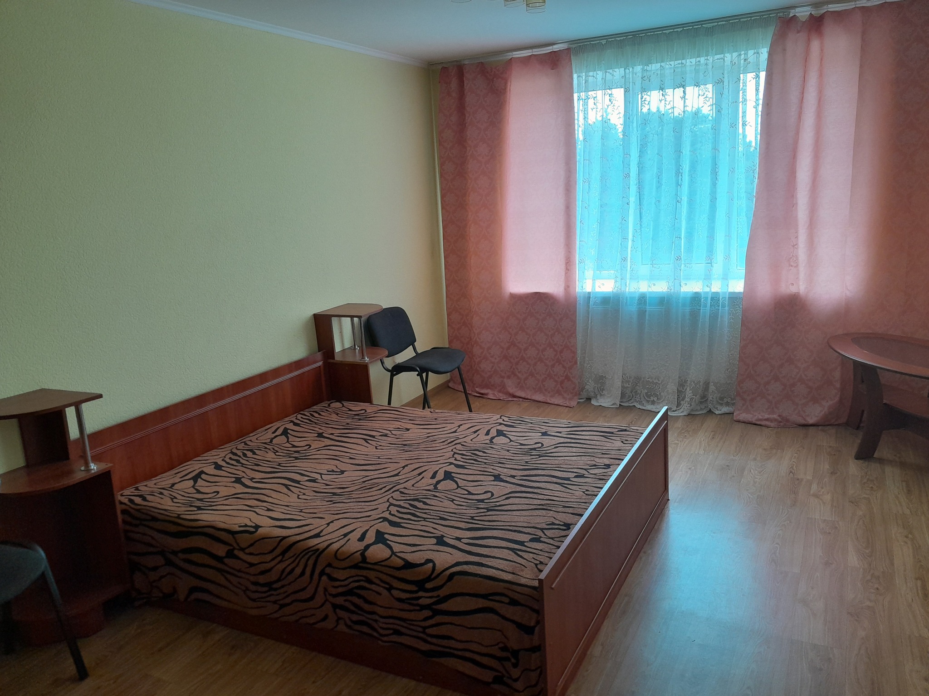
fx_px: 725
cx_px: 464
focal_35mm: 27
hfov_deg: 65.3
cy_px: 348
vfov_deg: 51.4
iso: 100
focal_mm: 4
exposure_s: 1/50
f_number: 1.8
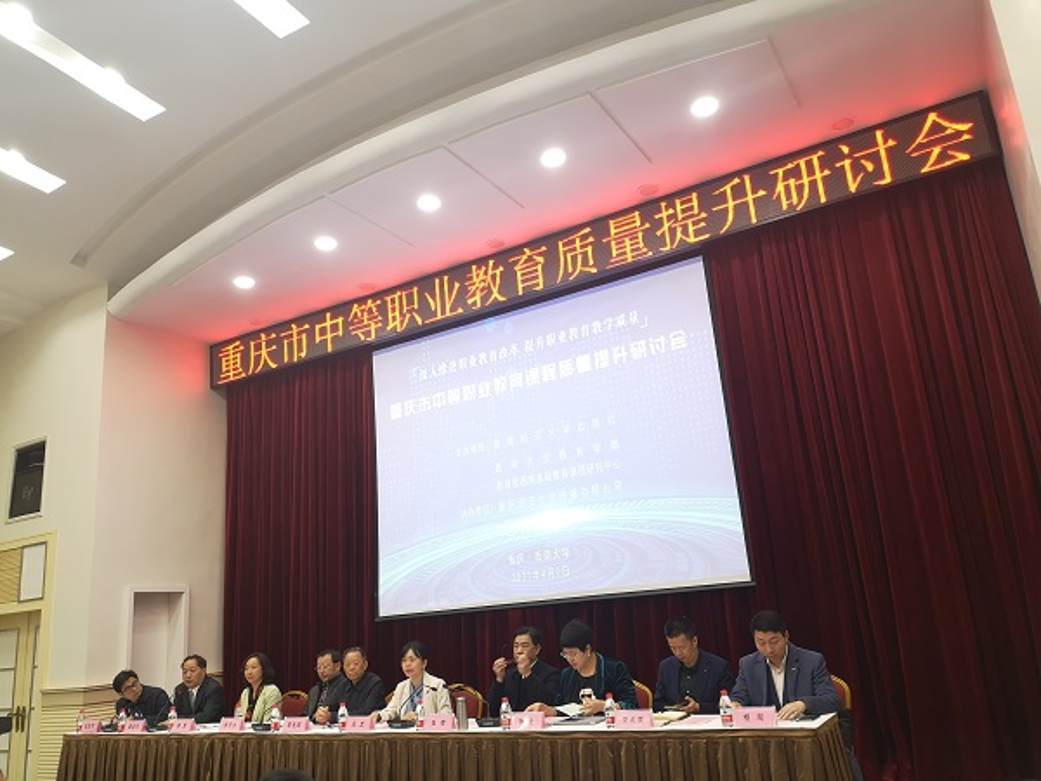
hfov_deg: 65.3
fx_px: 812
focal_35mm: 27
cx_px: 520
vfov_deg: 51.4
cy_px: 390
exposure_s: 1/50
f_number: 1.8
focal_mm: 3.95
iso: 125
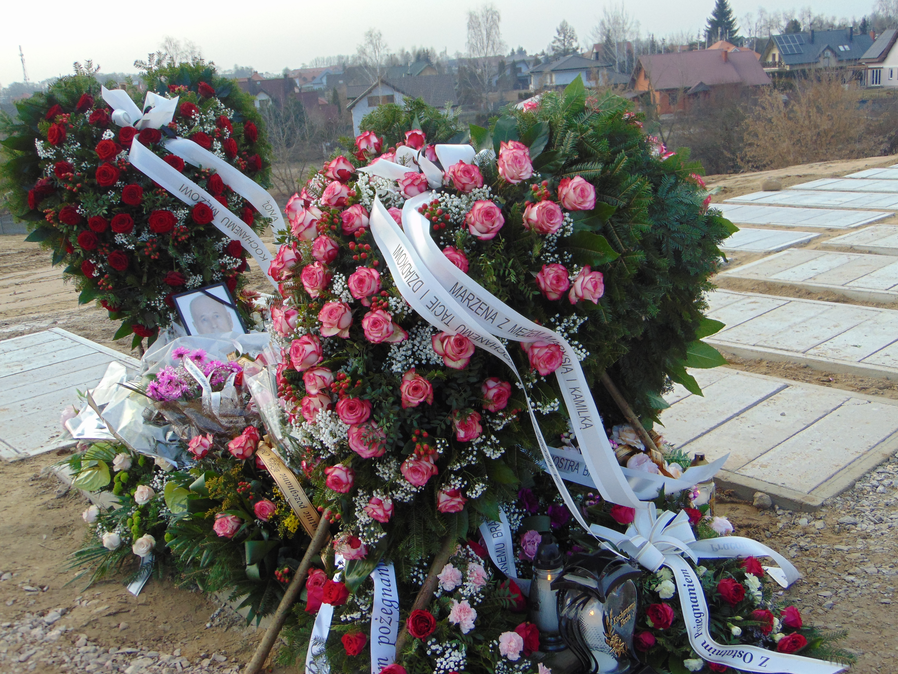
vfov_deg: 40.7
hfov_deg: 52.6
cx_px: 449
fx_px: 908
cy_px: 337
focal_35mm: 35
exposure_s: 1/250
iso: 80
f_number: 3.2
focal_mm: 6.3
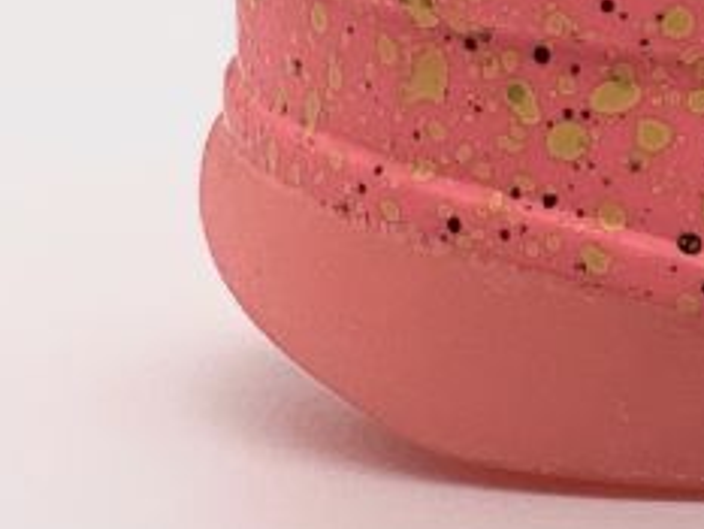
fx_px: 7264
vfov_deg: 4.1
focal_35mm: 357
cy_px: -807
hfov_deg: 5.2
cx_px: 2345
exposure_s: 1/138
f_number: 2.4
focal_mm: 6
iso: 16
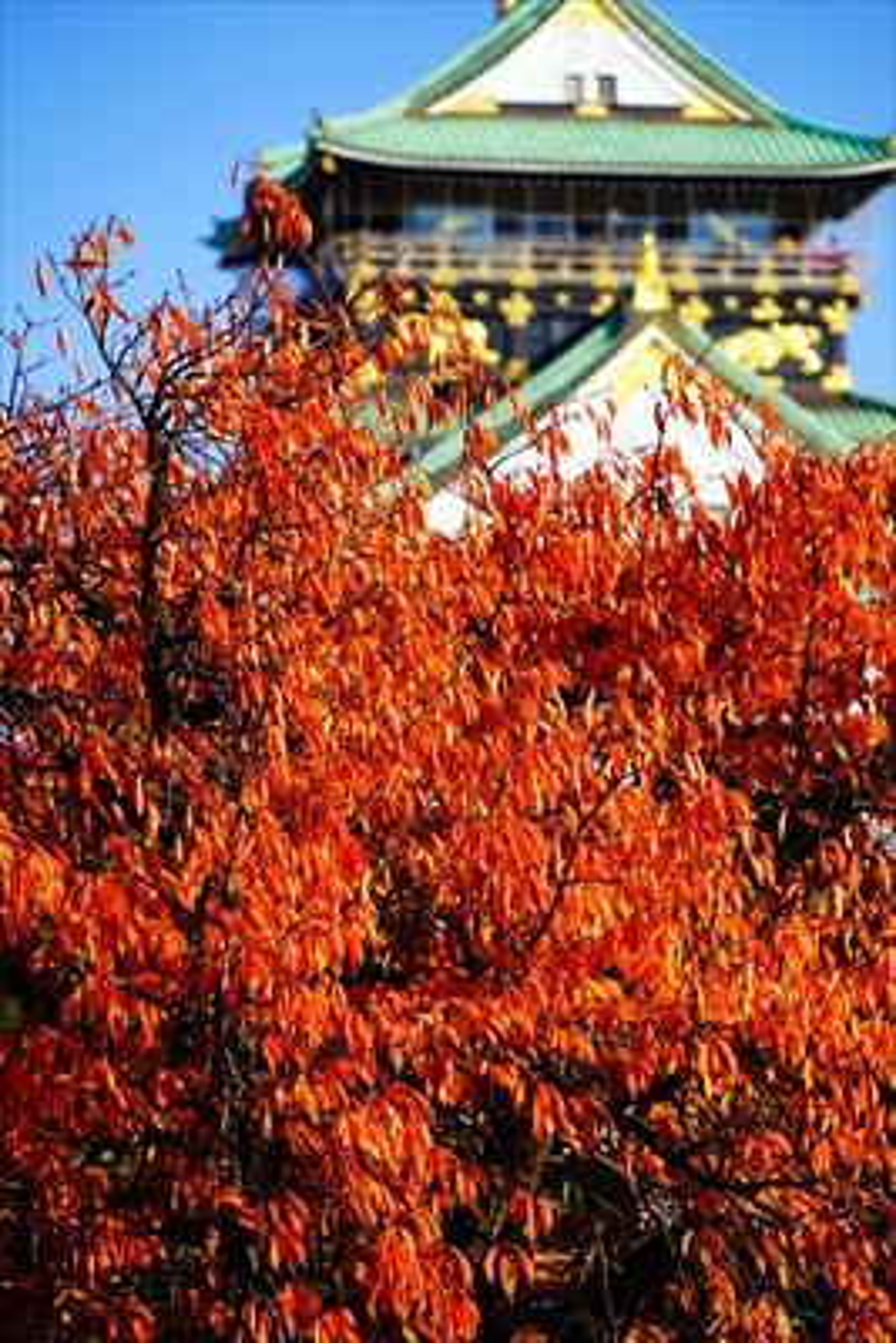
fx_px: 7758
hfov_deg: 6.6
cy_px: 672
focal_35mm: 208
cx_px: 448
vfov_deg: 9.9
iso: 100
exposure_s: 1/350
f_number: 6.7
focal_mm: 208
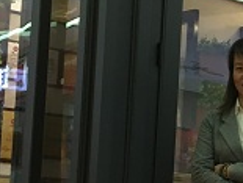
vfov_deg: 13.2
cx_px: 368
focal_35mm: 112
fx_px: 788
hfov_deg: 16.0
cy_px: 161
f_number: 2.2
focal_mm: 4.15
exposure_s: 1/33
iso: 100
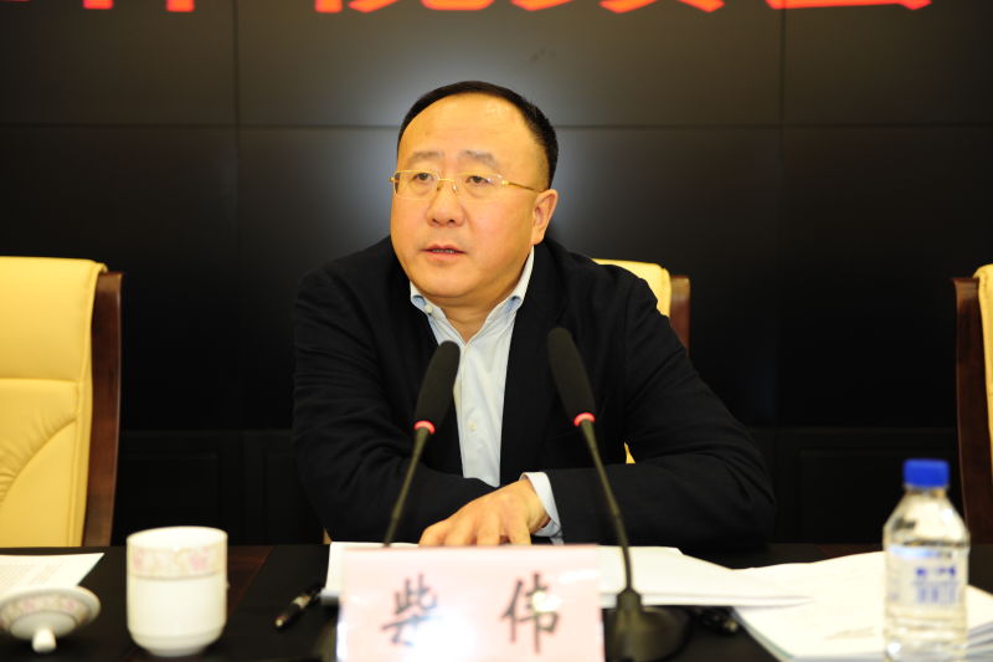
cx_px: 496
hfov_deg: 36.3
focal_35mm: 55
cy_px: 331
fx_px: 1517
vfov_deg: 24.6
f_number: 2.8
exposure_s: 1/60
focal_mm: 55
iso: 400
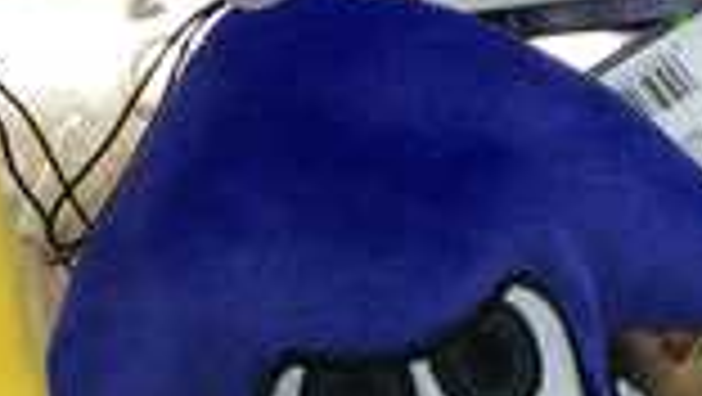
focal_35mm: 98
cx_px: 27
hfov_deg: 21.1
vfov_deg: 11.8
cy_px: 610
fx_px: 1825
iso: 160
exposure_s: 1/24
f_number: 2.4
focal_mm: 3.3
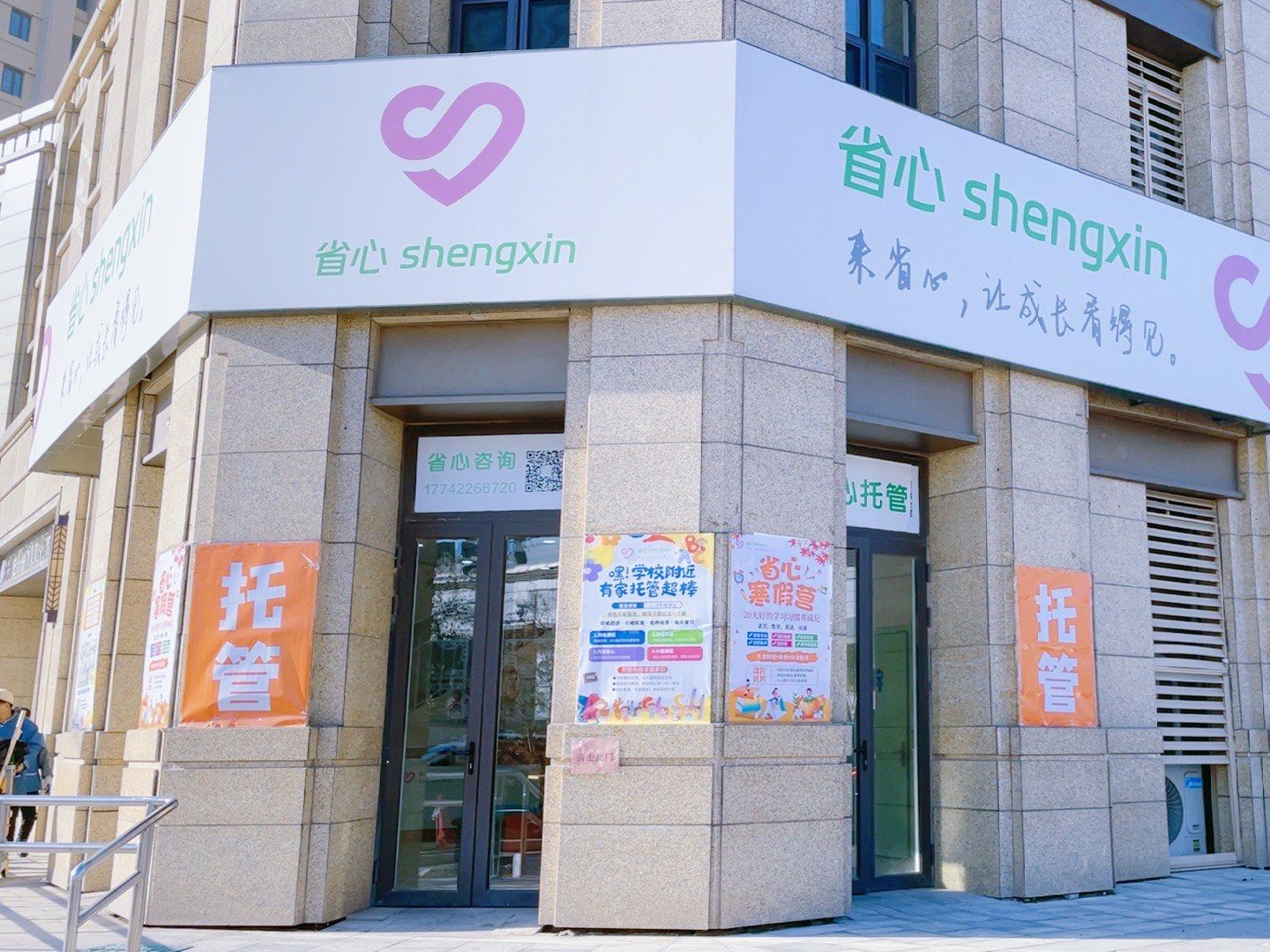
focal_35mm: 27
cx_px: 635
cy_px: 476
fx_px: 991
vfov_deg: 51.4
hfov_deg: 65.3
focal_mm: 4.2
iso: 32
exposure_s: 1/1366
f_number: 1.6
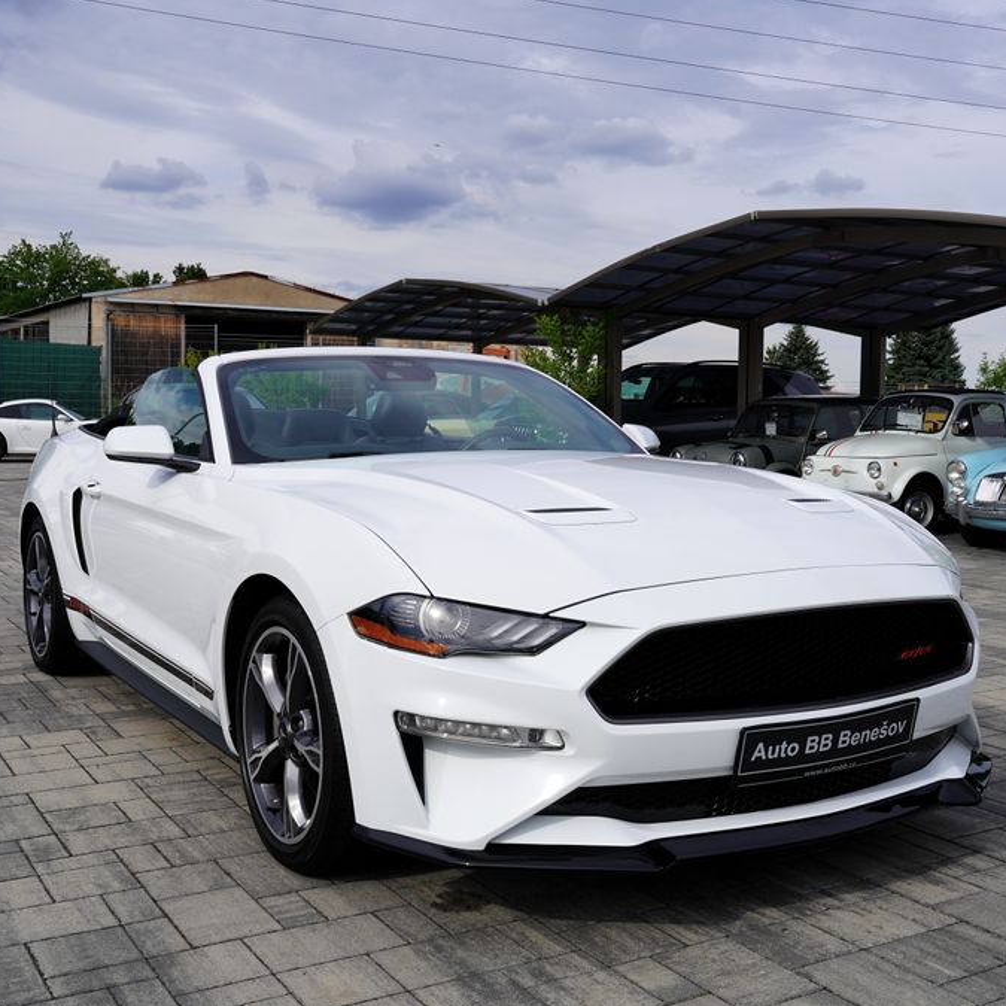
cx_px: 520
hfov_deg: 41.9
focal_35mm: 40
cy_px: 506
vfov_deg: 41.9
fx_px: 1315
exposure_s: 1/200
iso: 100
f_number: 10
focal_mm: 31
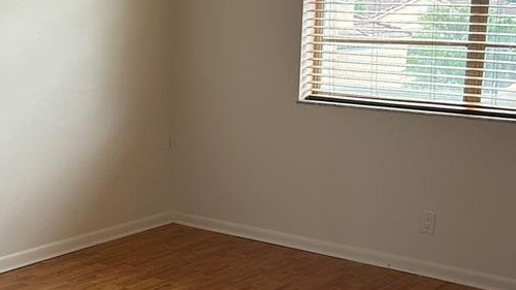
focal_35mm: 68
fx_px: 930
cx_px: 138
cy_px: 210
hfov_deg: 30.6
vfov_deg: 17.6
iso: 125
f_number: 1.5
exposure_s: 1/115
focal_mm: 5.7
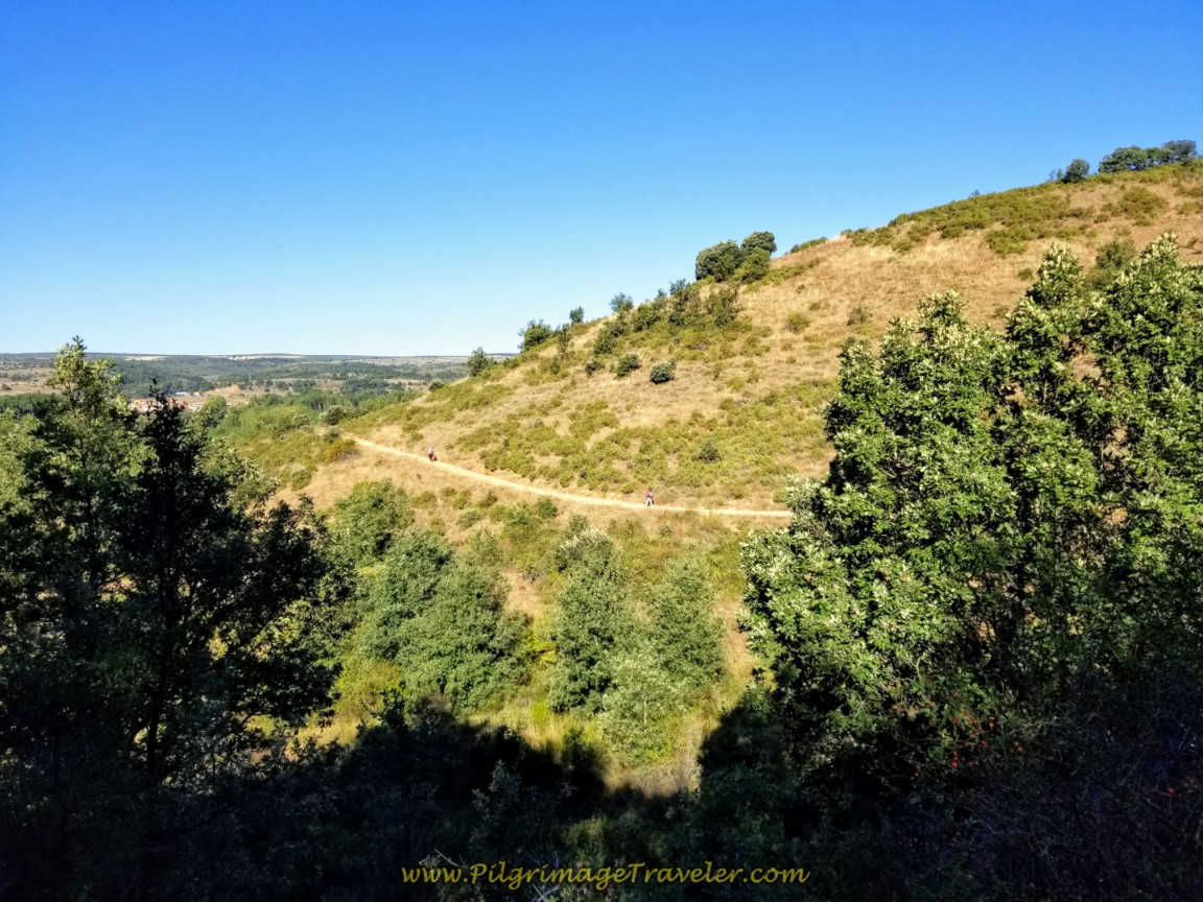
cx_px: 602
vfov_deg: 53.1
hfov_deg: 67.3
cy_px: 451
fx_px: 904
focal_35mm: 26
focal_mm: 4.3
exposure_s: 1/2488
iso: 50
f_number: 1.7
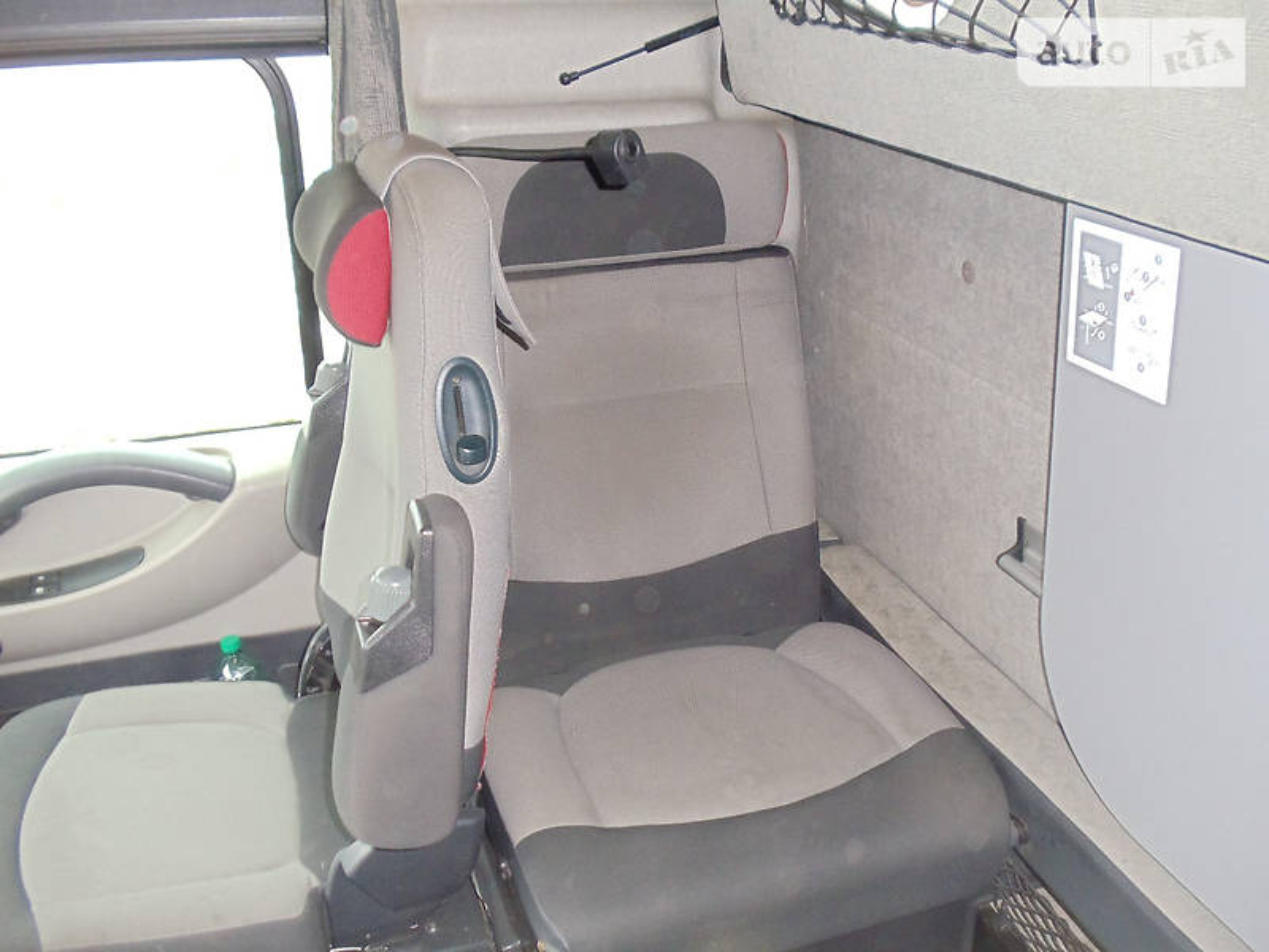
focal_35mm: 44
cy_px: 476
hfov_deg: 42.9
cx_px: 634
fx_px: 1613
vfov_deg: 32.9
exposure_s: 1/8
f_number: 3.5
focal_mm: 6
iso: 400
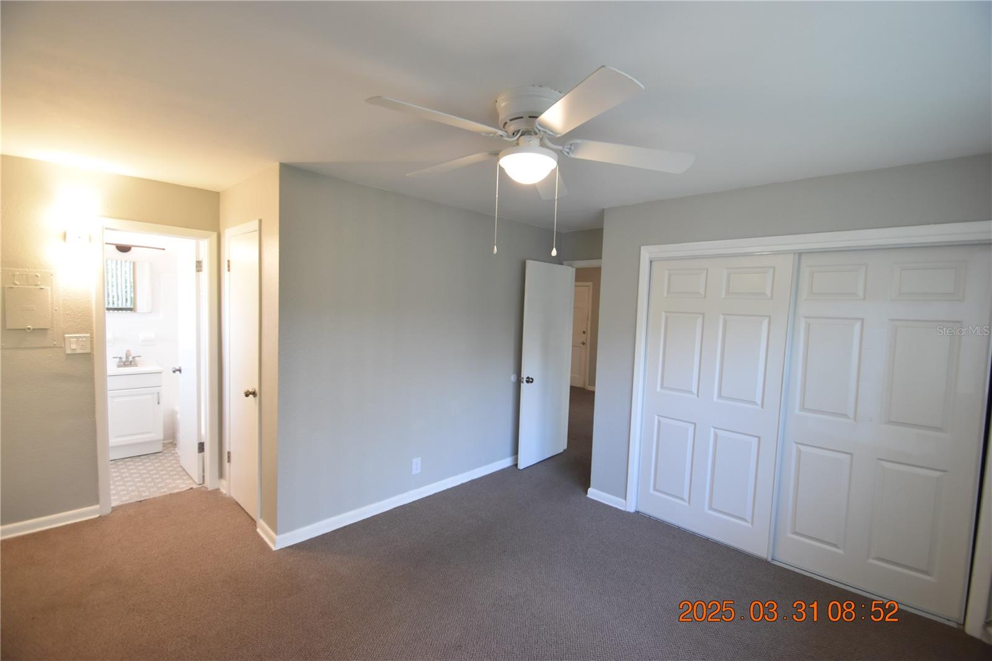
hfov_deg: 100.4
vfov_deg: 77.3
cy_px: 330
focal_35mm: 15
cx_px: 496
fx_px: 413
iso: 800
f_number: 4
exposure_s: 1/60
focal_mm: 10
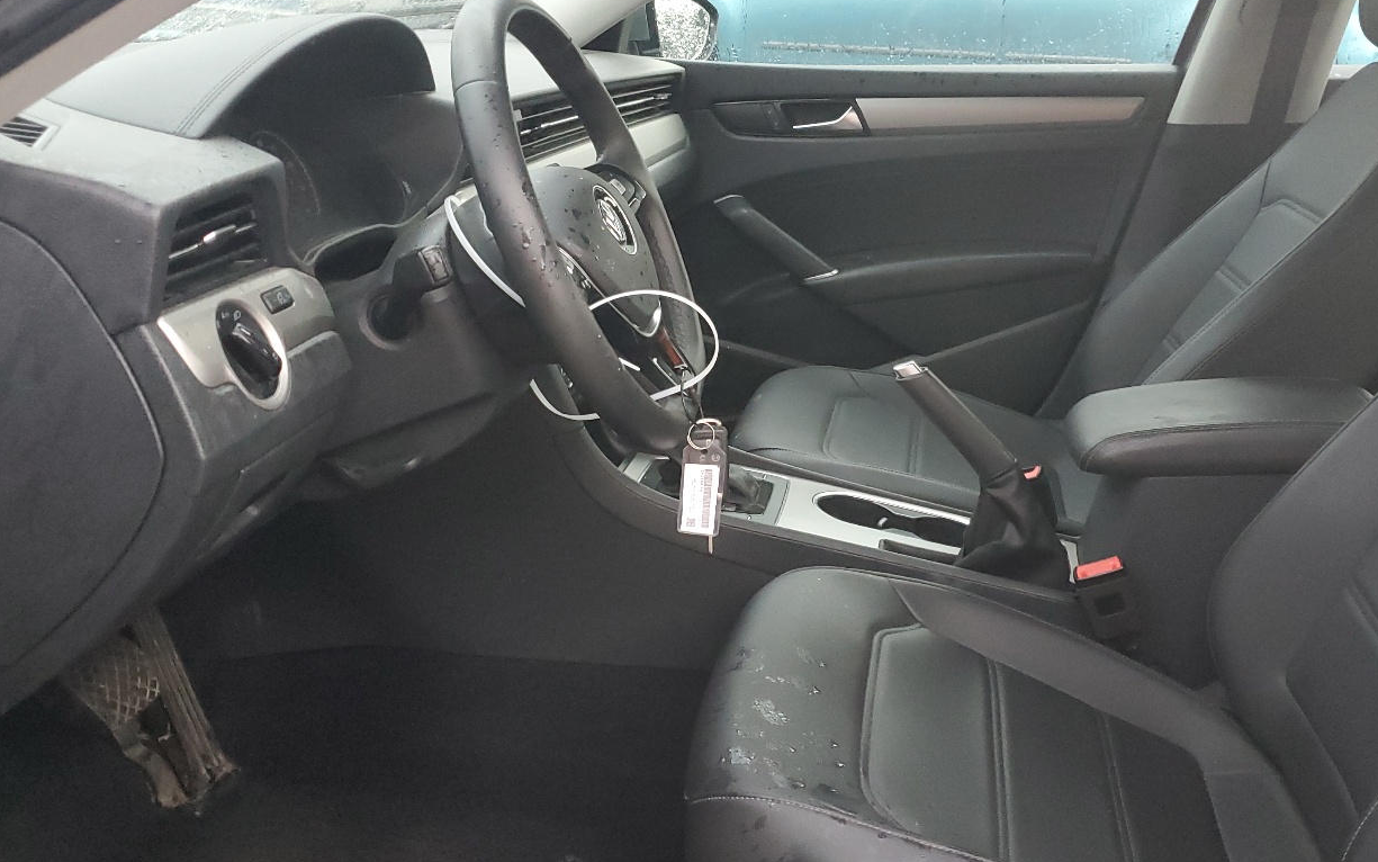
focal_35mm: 36
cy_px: 424
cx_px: 808
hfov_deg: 53.7
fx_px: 1352
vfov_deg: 35.3
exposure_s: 1/60.2
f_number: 1.5
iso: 323
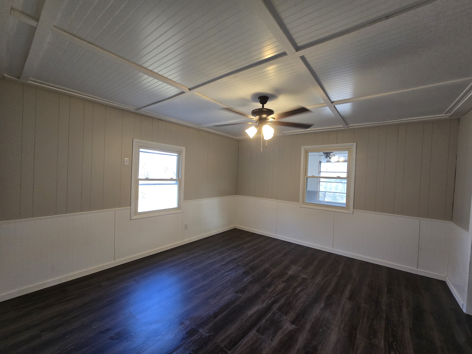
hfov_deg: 106.2
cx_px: 236
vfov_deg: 89.9
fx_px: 177
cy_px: 177
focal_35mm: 13
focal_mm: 2.2
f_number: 2.2
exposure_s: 1/60
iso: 160
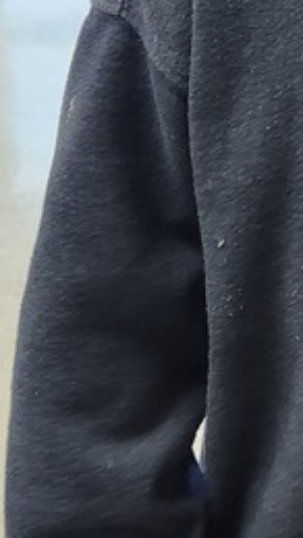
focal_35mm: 99
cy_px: -251
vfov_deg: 19.1
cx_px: 448
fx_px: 1412
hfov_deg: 11.7
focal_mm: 5.4
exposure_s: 1/120
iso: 400
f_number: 1.8
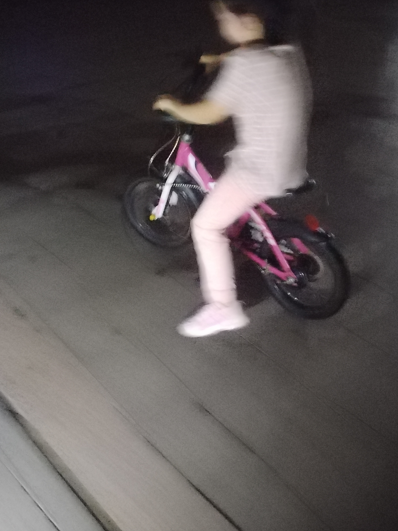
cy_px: 256
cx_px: 228
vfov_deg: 44.8
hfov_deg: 34.3
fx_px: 644
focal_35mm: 42
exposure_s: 1/11.1
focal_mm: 4.75
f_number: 1.8
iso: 6976
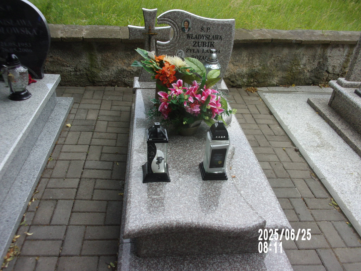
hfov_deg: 63.4
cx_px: 180
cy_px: 136
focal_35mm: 28
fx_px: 292
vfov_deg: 49.7
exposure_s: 1/125
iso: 80
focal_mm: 5.1
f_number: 3.9
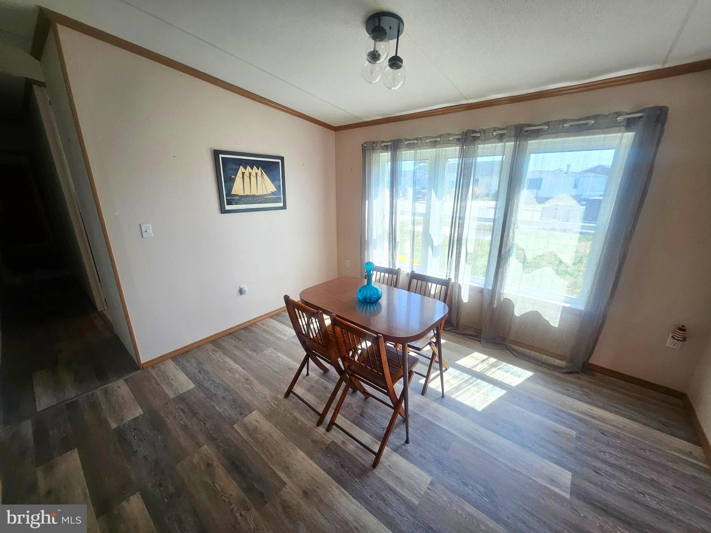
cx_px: 356
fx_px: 267
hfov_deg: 106.2
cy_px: 266
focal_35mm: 13
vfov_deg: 89.9
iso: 64
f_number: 2.2
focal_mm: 1.74
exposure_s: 1/60
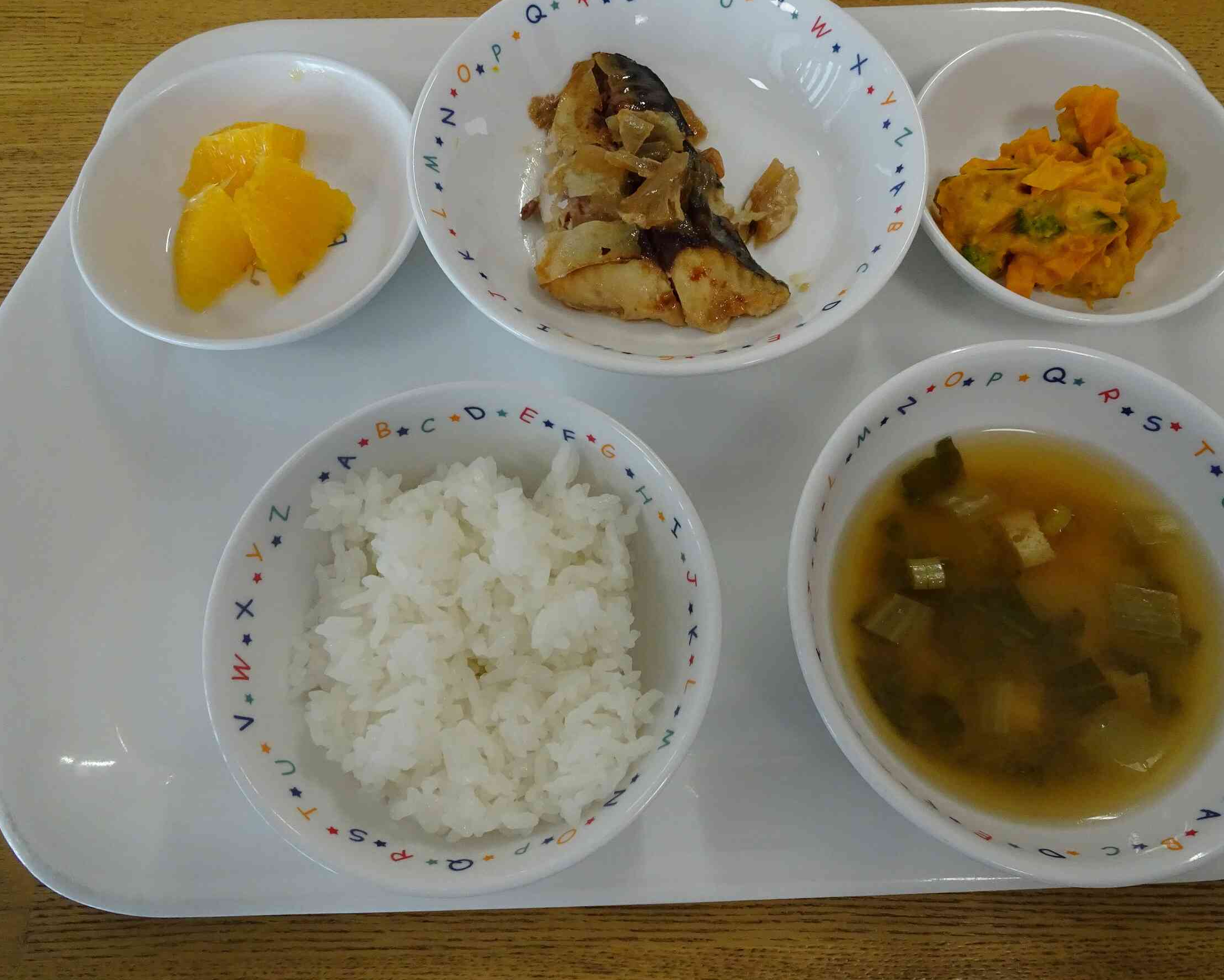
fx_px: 942
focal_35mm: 26
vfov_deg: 54.9
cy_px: 482
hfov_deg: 65.9
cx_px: 660
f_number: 3.5
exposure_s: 1/250
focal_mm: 4.1
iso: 400
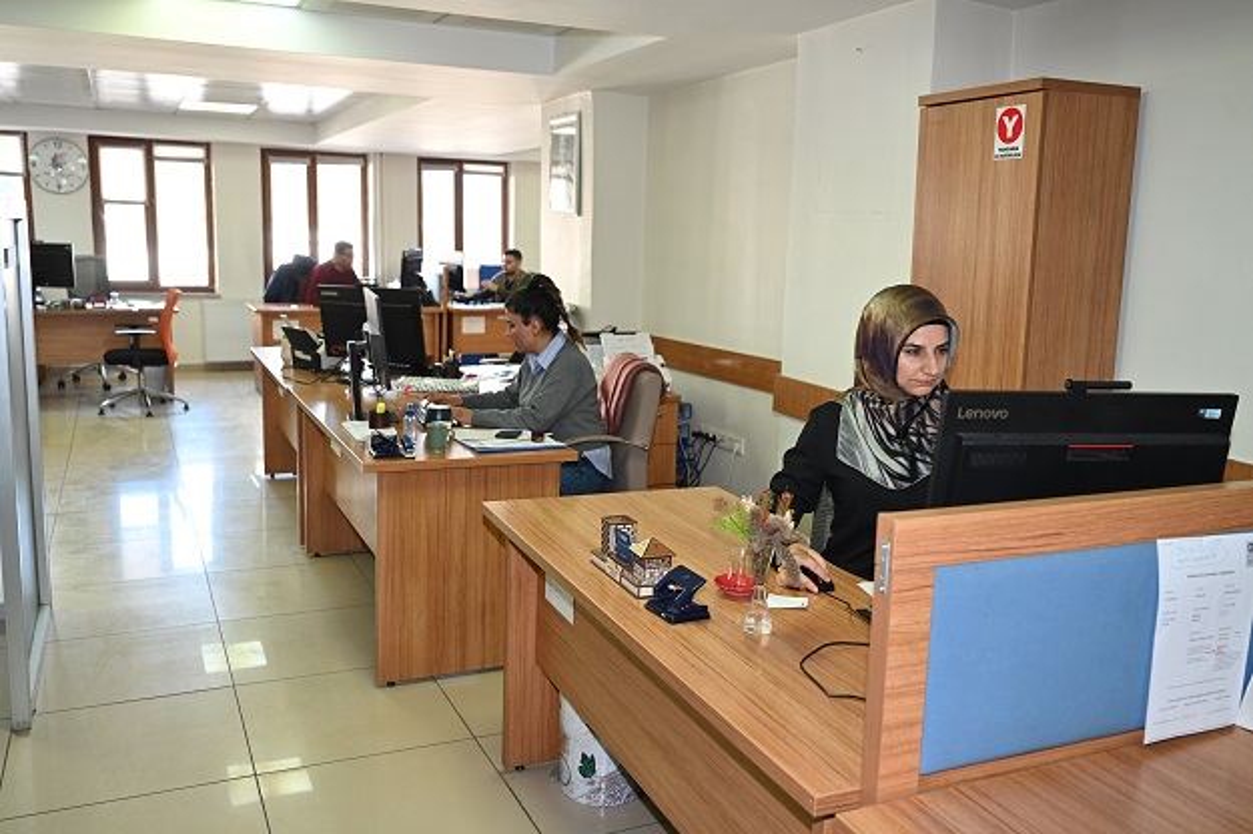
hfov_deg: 61.1
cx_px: 626
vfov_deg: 42.9
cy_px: 417
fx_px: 1061
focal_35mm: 30
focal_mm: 30.5
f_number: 4
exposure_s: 1/60
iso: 640
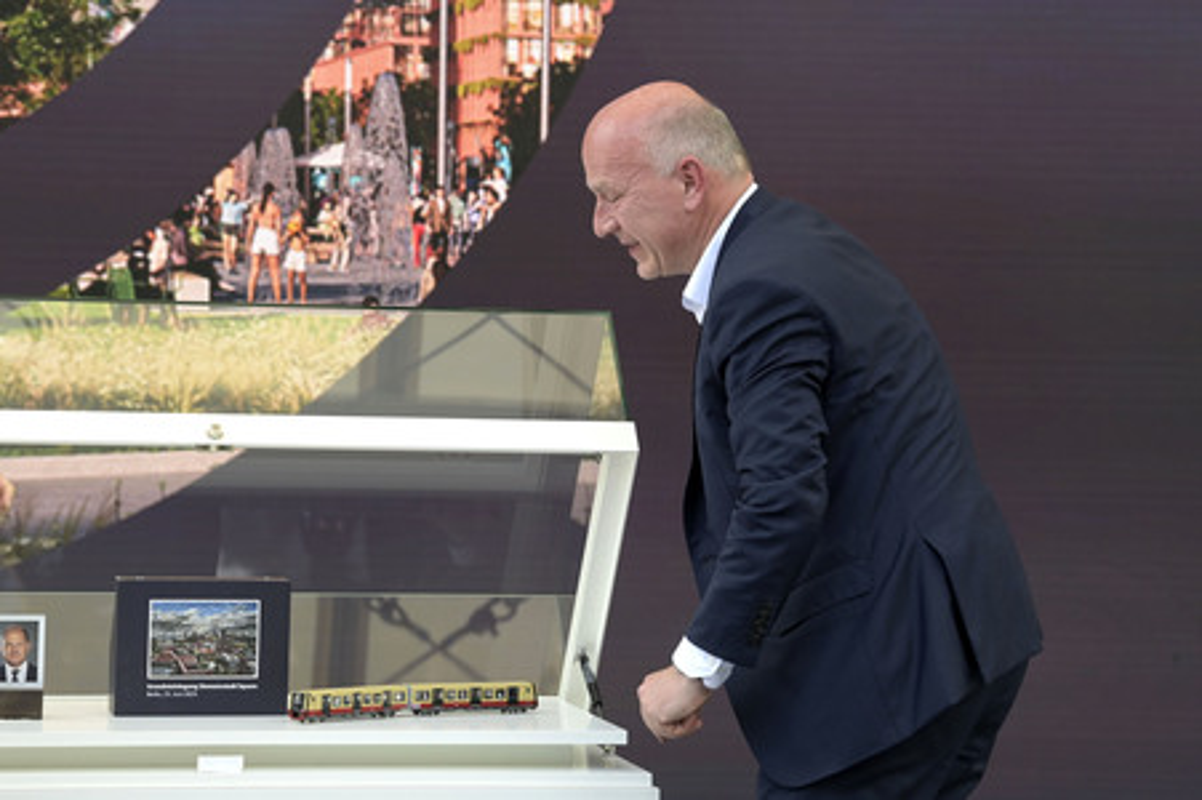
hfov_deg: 13.7
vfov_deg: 9.1
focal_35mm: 150
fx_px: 5005
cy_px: 400
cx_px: 601
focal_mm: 150
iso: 800
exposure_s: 1/500
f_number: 8
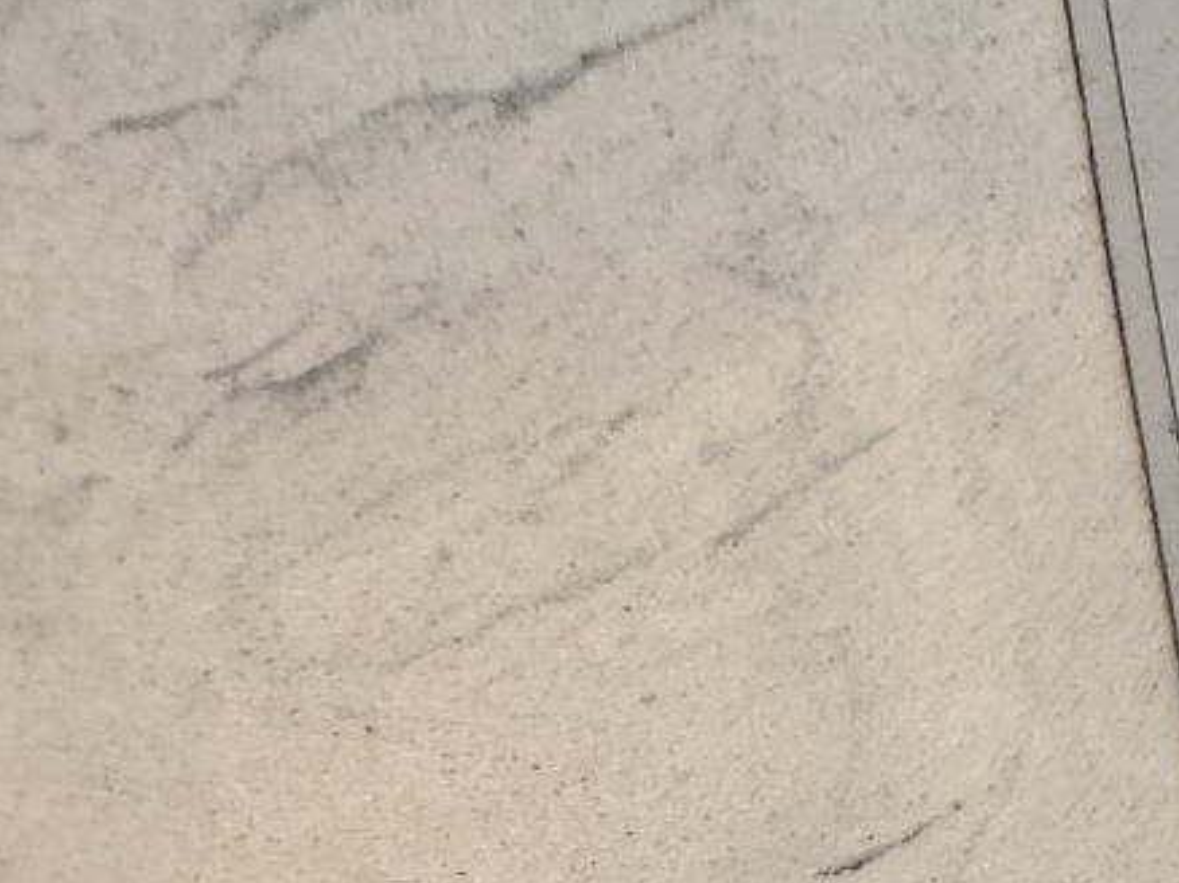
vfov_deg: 14.1
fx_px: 3234
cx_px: 2065
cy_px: -598
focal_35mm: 95
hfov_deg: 17.2
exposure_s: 1/120
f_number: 1.5
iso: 51
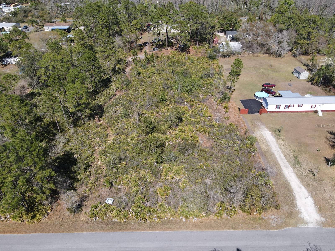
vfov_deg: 56.8
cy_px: 126
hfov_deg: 71.6
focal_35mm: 24
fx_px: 232
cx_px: 168
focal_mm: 4.5
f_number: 2.8
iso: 100
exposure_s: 1/40
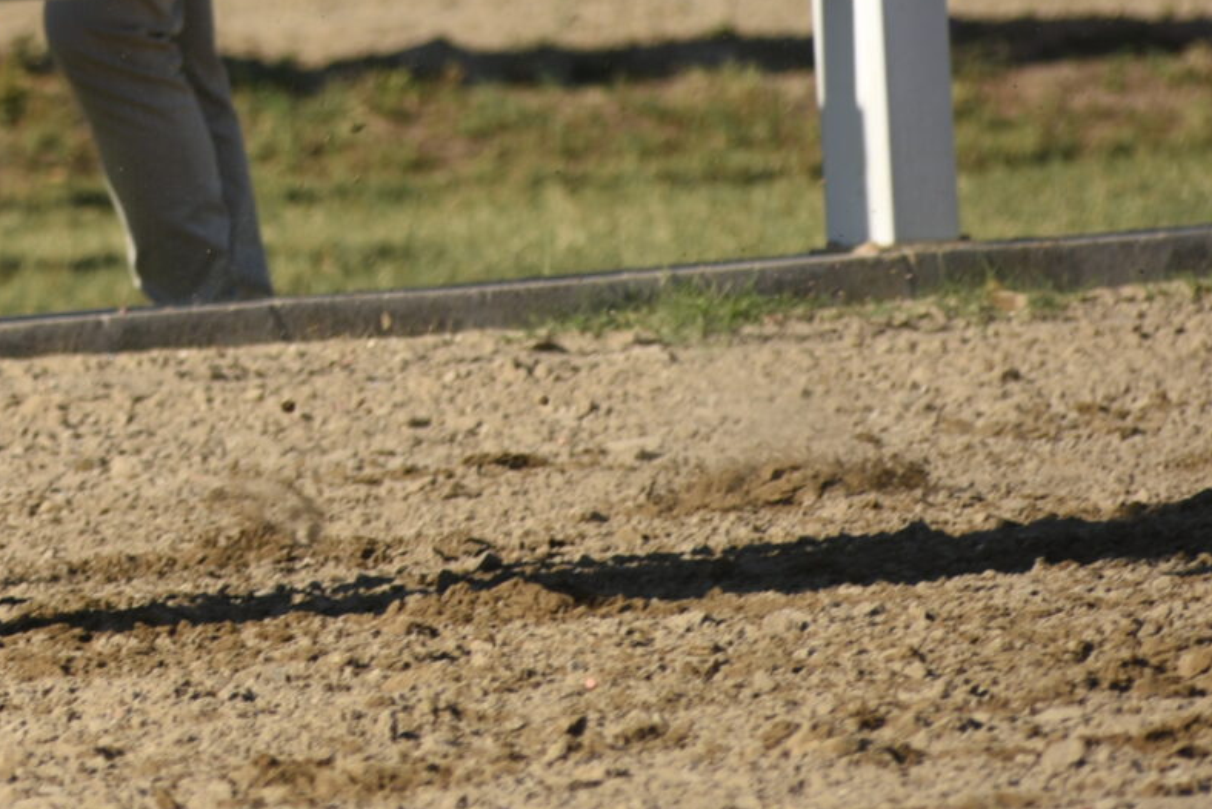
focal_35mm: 650
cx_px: -631
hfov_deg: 3.2
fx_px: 21890
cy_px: -491
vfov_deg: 2.1
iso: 100
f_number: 6.3
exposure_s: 1/640
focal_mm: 200
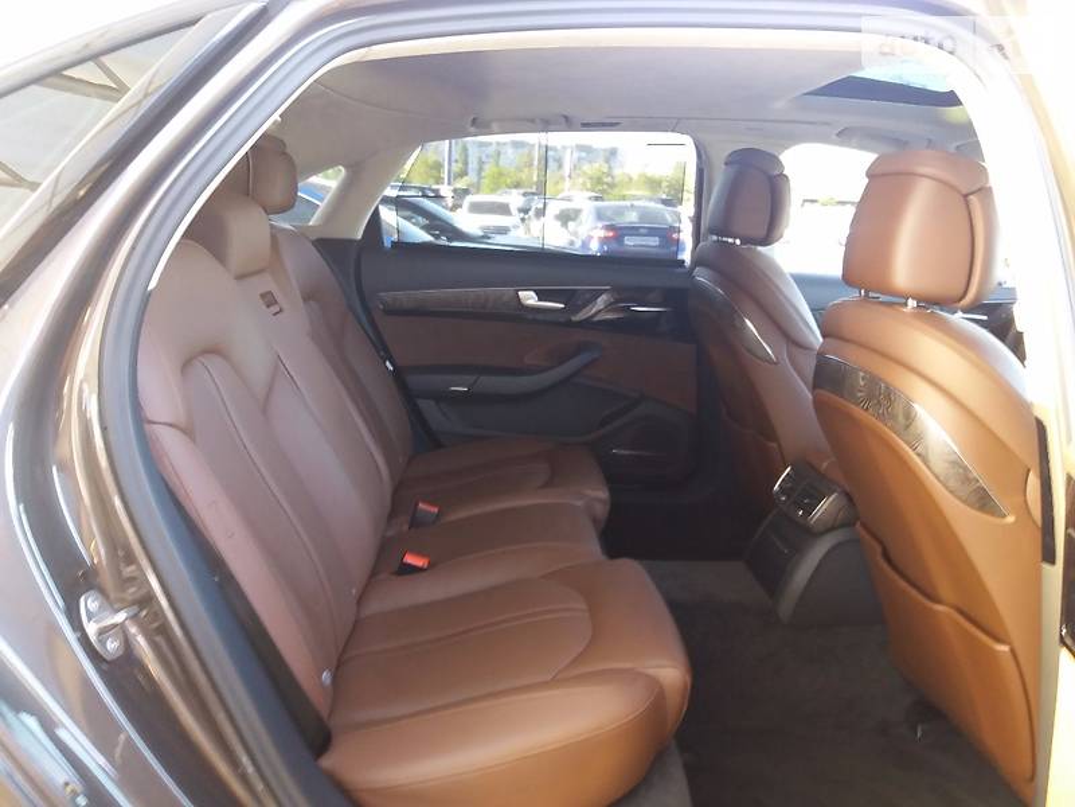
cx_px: 538
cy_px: 404
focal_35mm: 28
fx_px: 870
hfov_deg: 63.4
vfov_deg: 49.7
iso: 160
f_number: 1.9
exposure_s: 1/20
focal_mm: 3.7
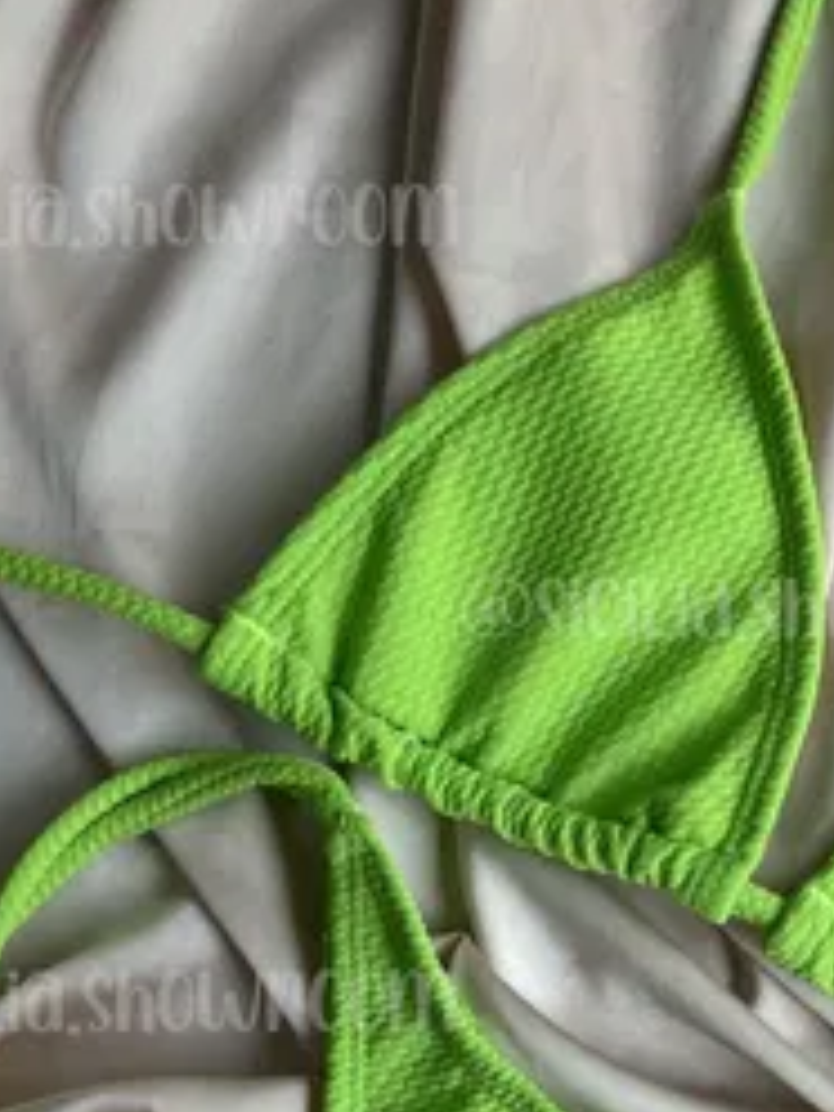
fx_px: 1799
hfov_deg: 25.6
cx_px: 691
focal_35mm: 56
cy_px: 989
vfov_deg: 32.7
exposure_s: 1/274
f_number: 1.6
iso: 40
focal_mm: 5.1
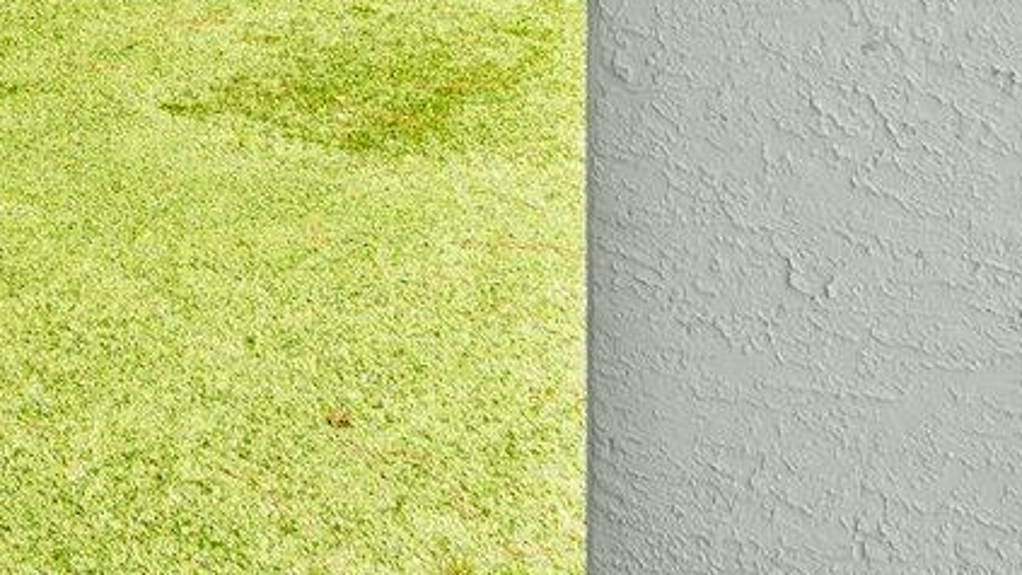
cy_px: -550
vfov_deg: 13.7
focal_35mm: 76
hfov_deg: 23.8
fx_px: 2060
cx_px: -374
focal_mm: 10
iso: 100
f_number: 8
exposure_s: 1/20
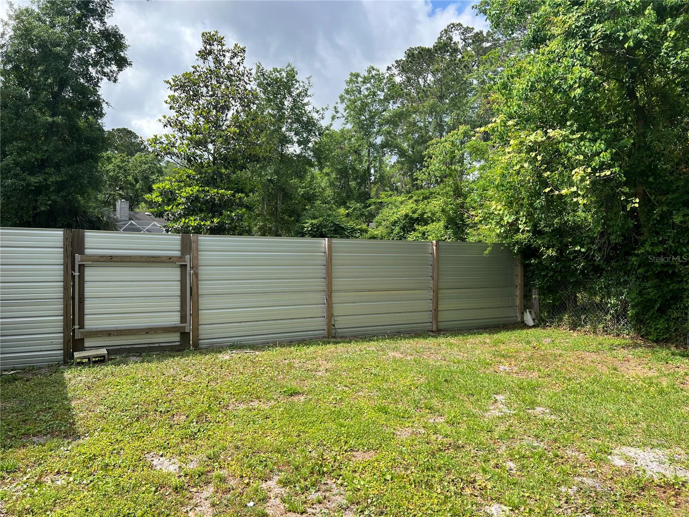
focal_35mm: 26
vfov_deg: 53.1
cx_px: 344
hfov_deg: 67.3
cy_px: 258
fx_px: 518
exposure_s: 1/2123
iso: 50
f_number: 1.5
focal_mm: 5.7
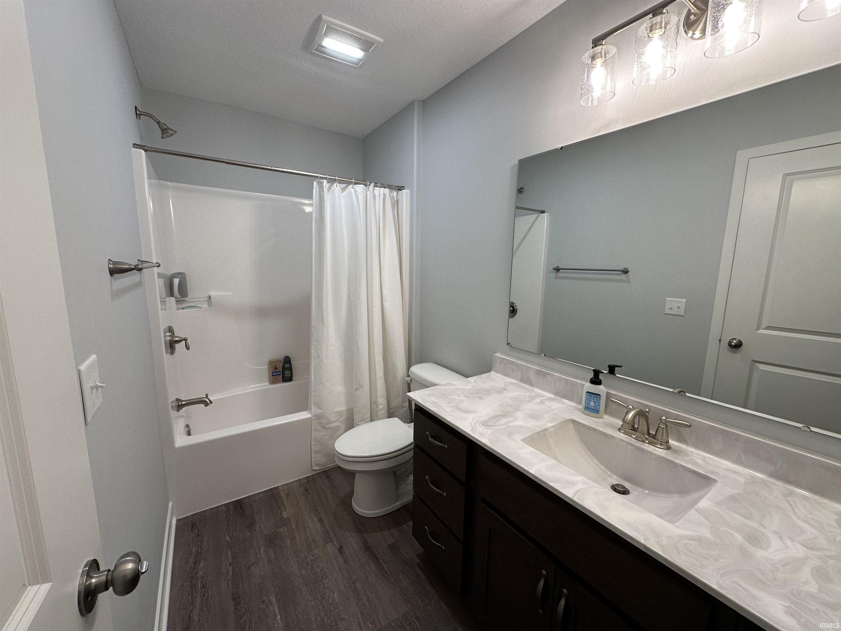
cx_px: 420
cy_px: 316
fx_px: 340
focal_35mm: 14
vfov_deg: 85.7
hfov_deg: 102.1
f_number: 2.2
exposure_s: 1/120
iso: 100
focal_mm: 2.22
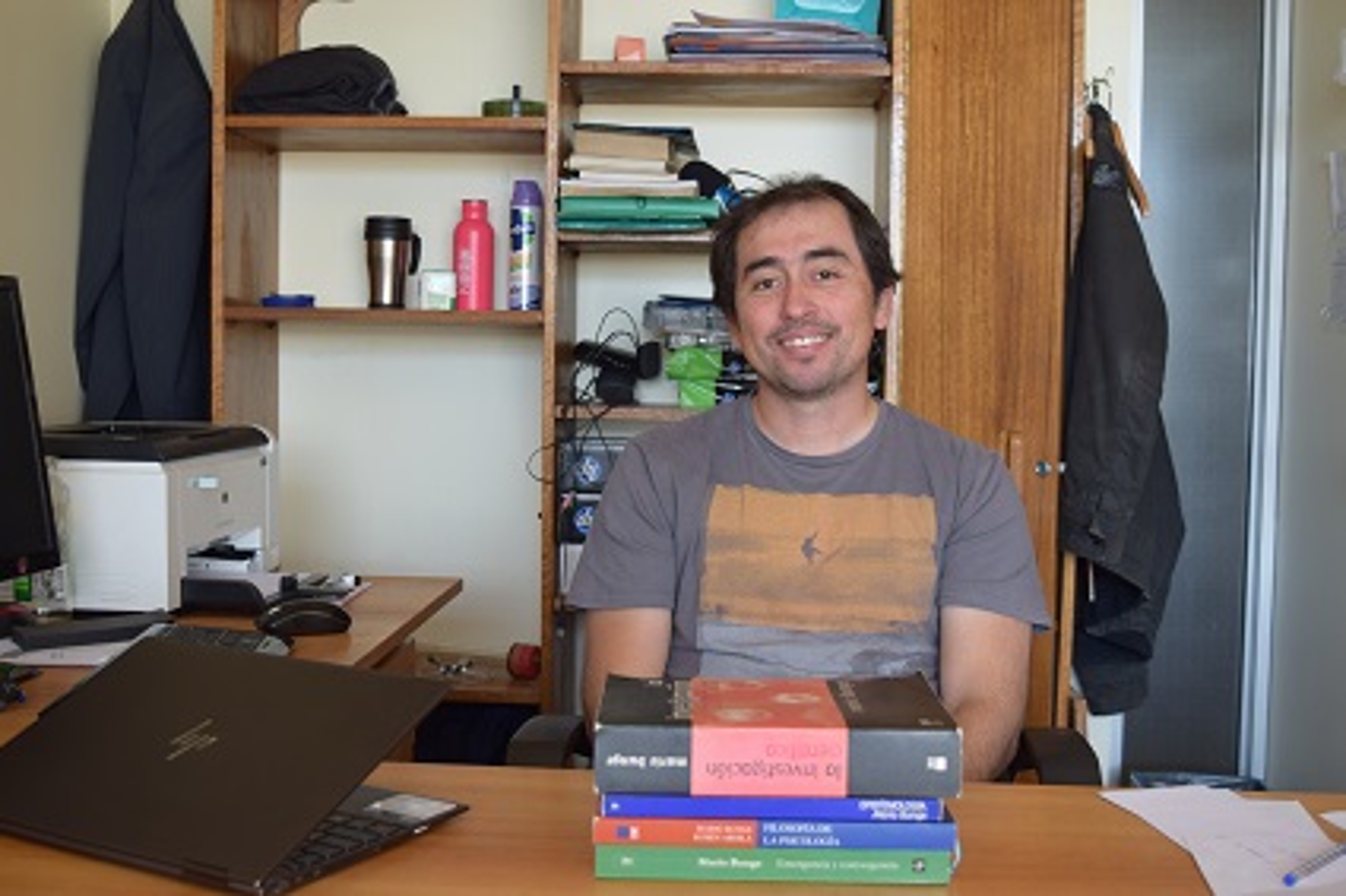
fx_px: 1514
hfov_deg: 47.9
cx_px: 673
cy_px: 448
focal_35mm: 40
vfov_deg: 33.0
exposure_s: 1/80
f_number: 4.5
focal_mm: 27
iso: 400
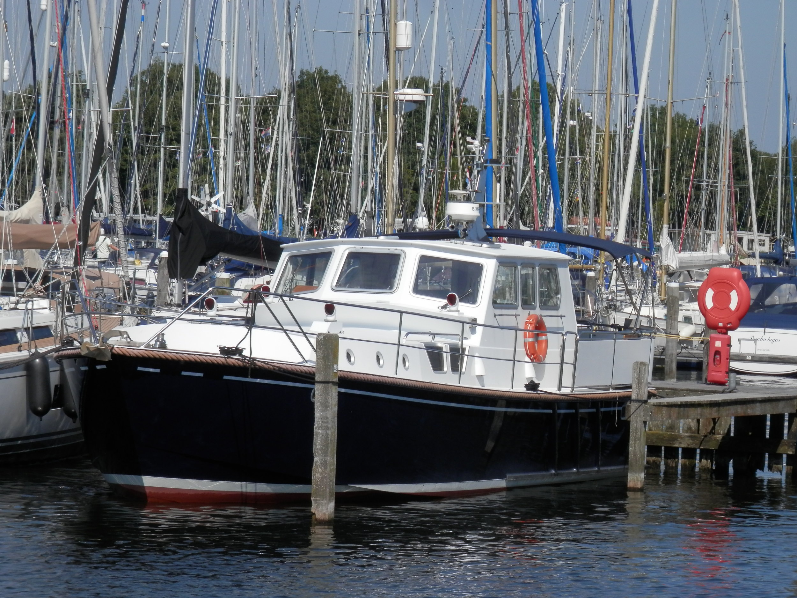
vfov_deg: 8.0
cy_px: 299
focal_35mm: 185
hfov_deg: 10.7
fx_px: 4259
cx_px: 398
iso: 80
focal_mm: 33.2
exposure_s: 1/640
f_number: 5.8
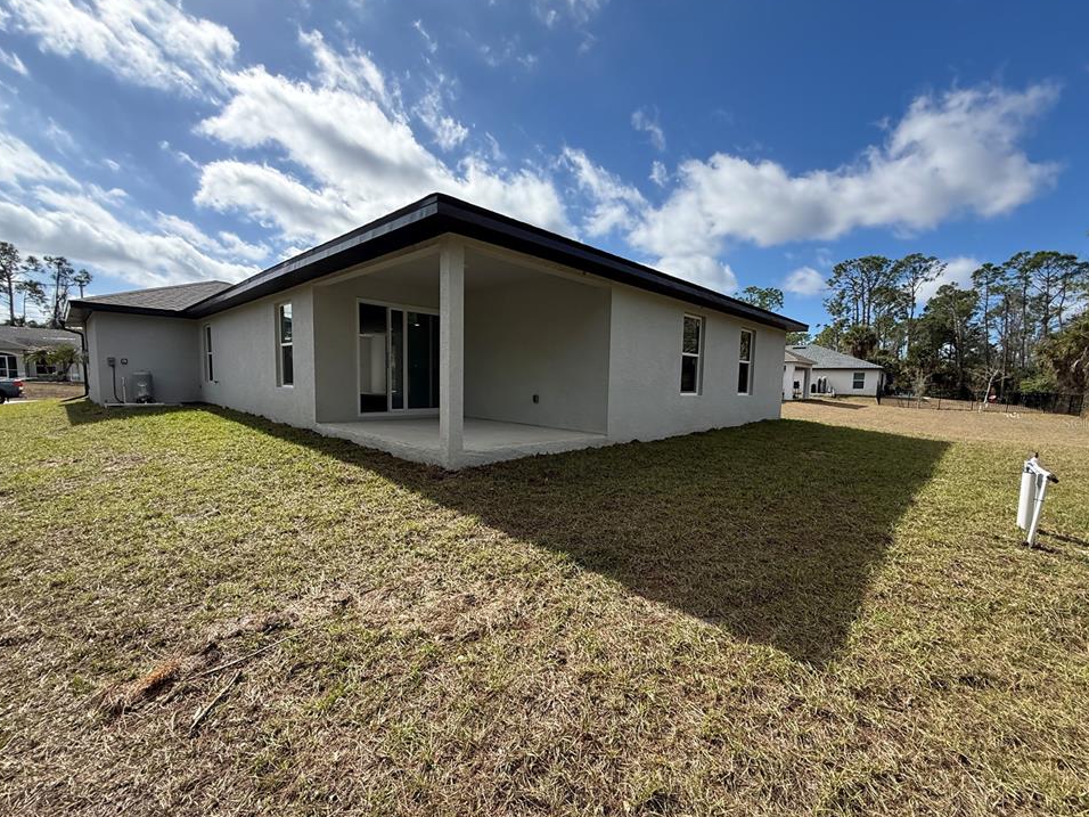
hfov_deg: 98.2
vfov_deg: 81.7
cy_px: 423
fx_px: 472
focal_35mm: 15
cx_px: 548
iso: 64
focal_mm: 2.22
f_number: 2.2
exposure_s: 1/1235
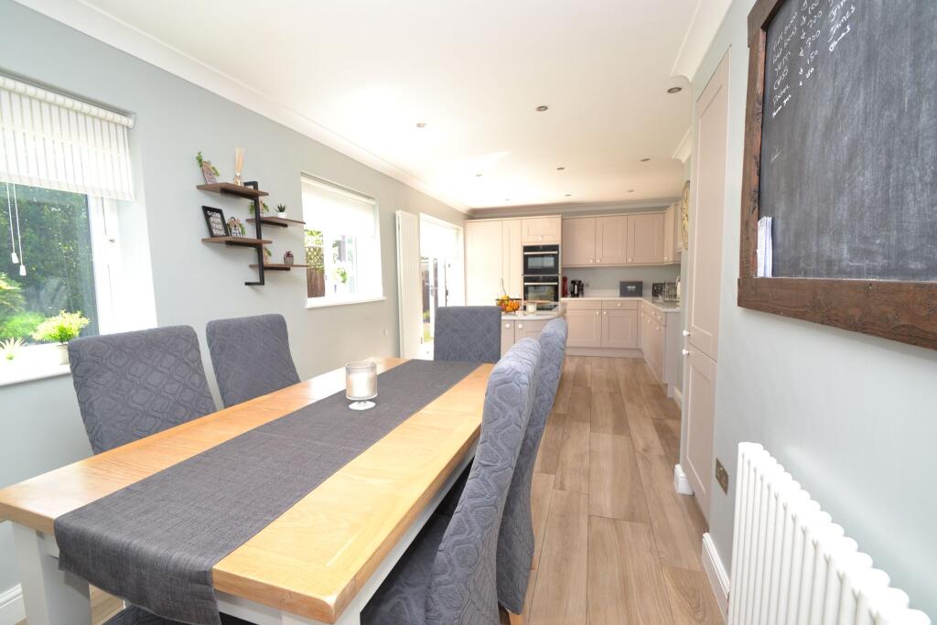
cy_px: 312
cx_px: 468
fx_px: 390
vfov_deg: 77.3
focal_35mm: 15
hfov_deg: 100.4
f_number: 5.6
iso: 400
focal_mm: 10
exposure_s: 1/125
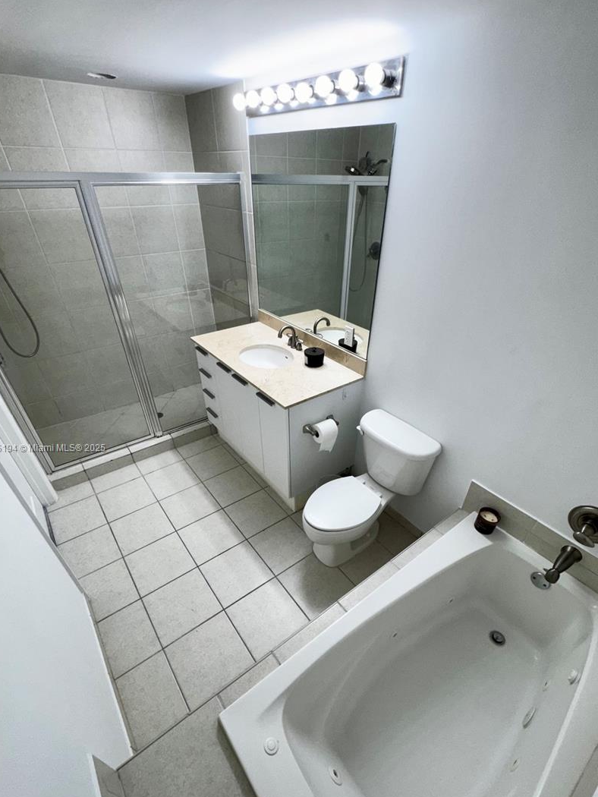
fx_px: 368
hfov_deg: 78.1
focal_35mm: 16
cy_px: 449
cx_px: 308
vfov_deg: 94.0
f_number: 2.2
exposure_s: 1/120
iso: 80
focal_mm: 2.22
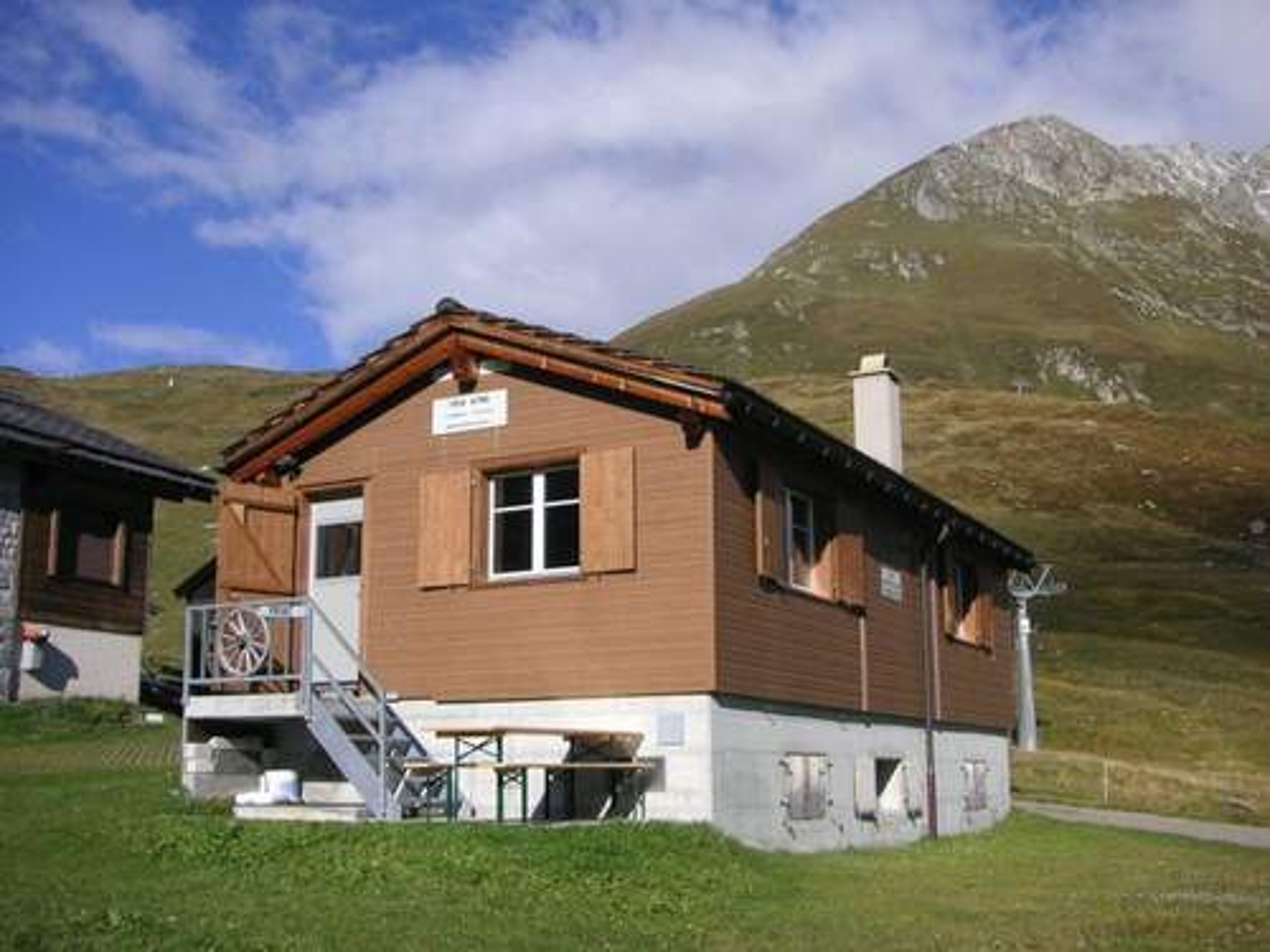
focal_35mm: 39
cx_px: 635
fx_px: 1431
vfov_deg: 36.8
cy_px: 476
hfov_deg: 47.9
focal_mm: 6.5
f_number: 6.7
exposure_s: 1/180
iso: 50
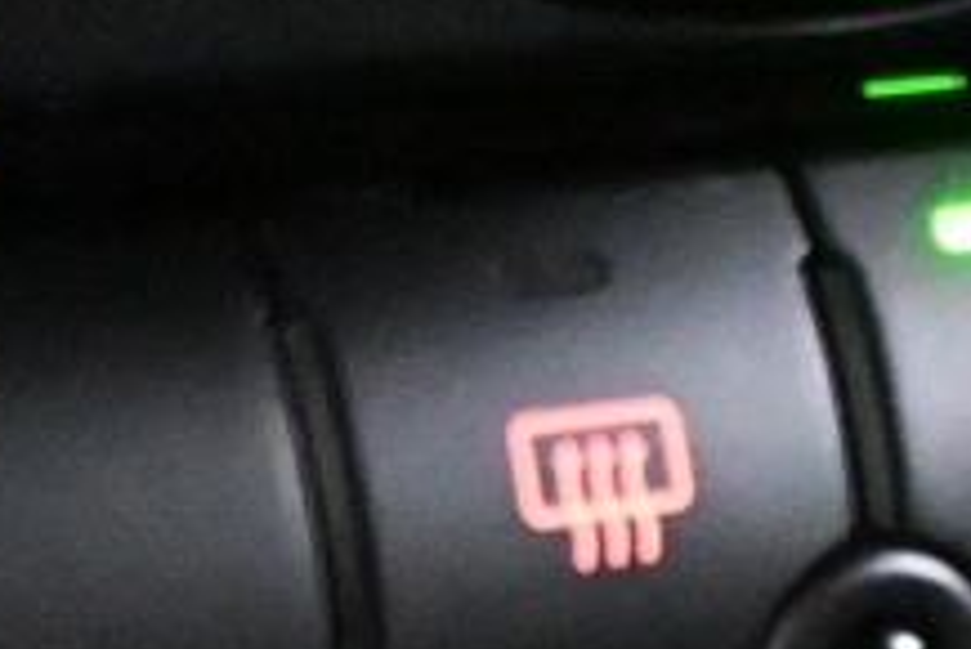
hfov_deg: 7.7
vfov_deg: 5.0
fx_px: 7260
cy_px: 1455
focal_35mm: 269
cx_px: 479
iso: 12800
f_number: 4.2
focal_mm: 24
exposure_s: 1/20
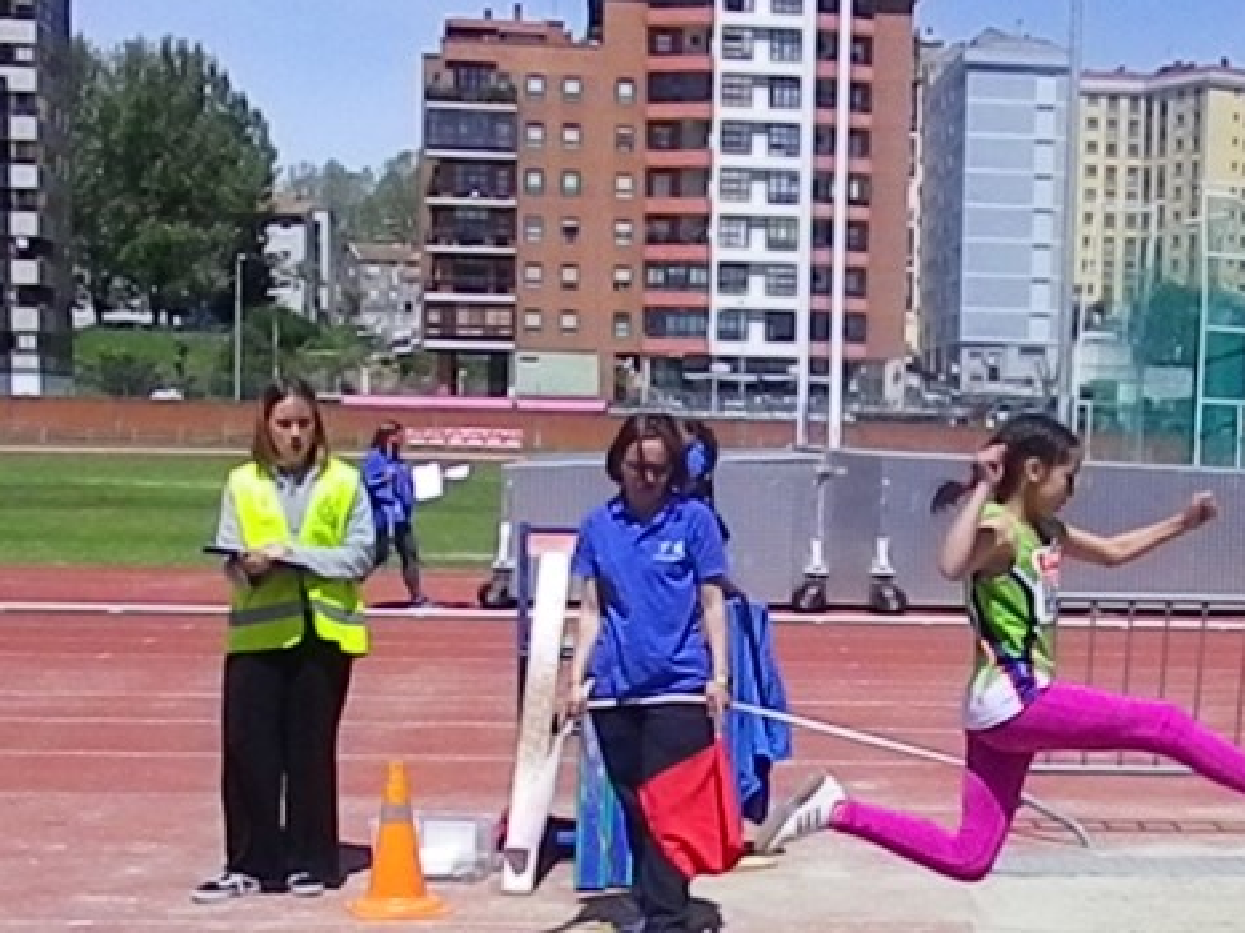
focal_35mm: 64
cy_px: 634
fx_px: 2301
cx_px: 908
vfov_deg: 22.8
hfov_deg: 29.9
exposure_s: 1/1600
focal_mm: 5
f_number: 8.3
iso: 640
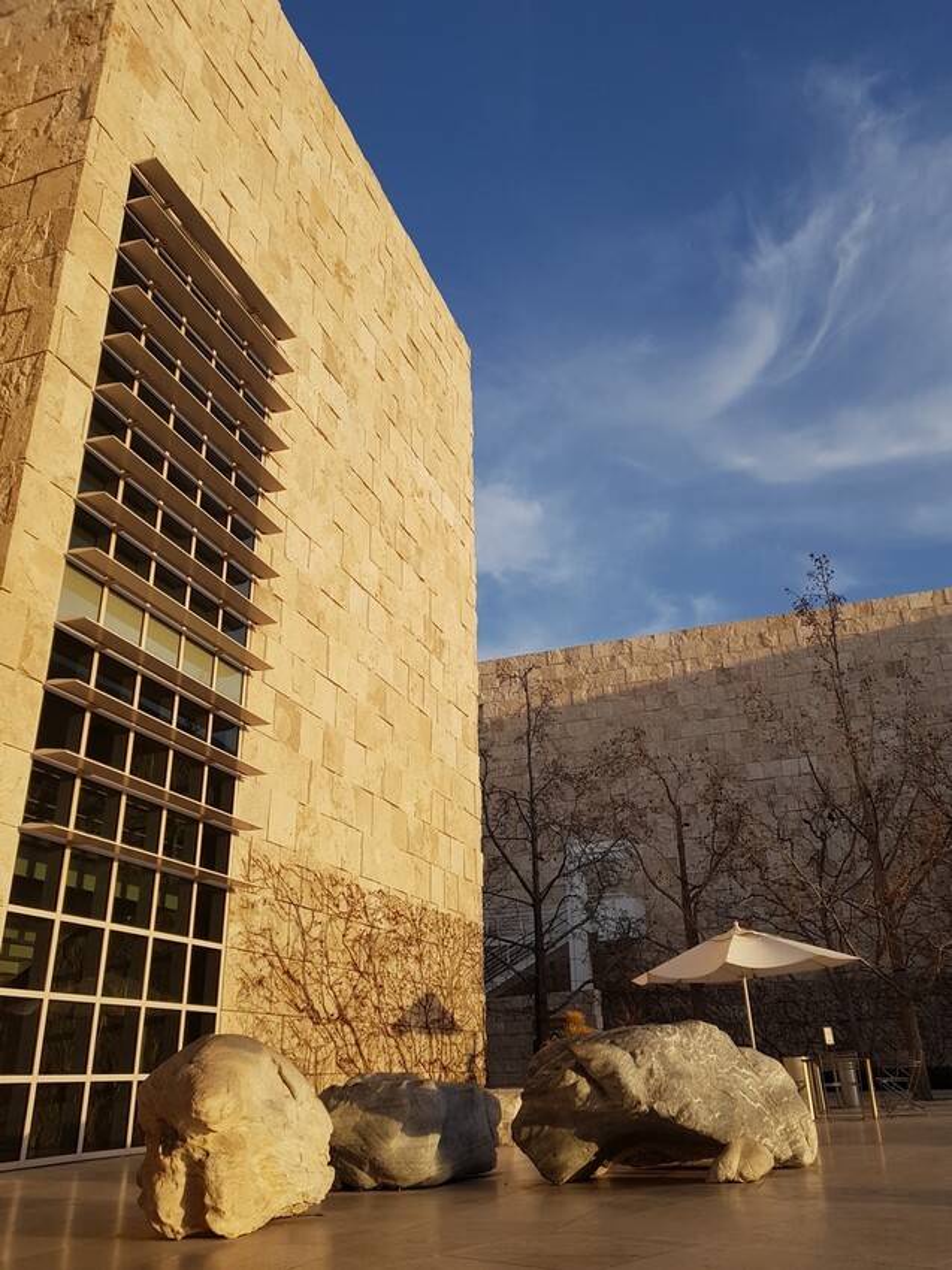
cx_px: 476
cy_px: 635
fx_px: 954
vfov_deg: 67.3
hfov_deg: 53.0
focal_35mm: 26
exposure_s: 1/1436
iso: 40
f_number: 1.7
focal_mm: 4.2
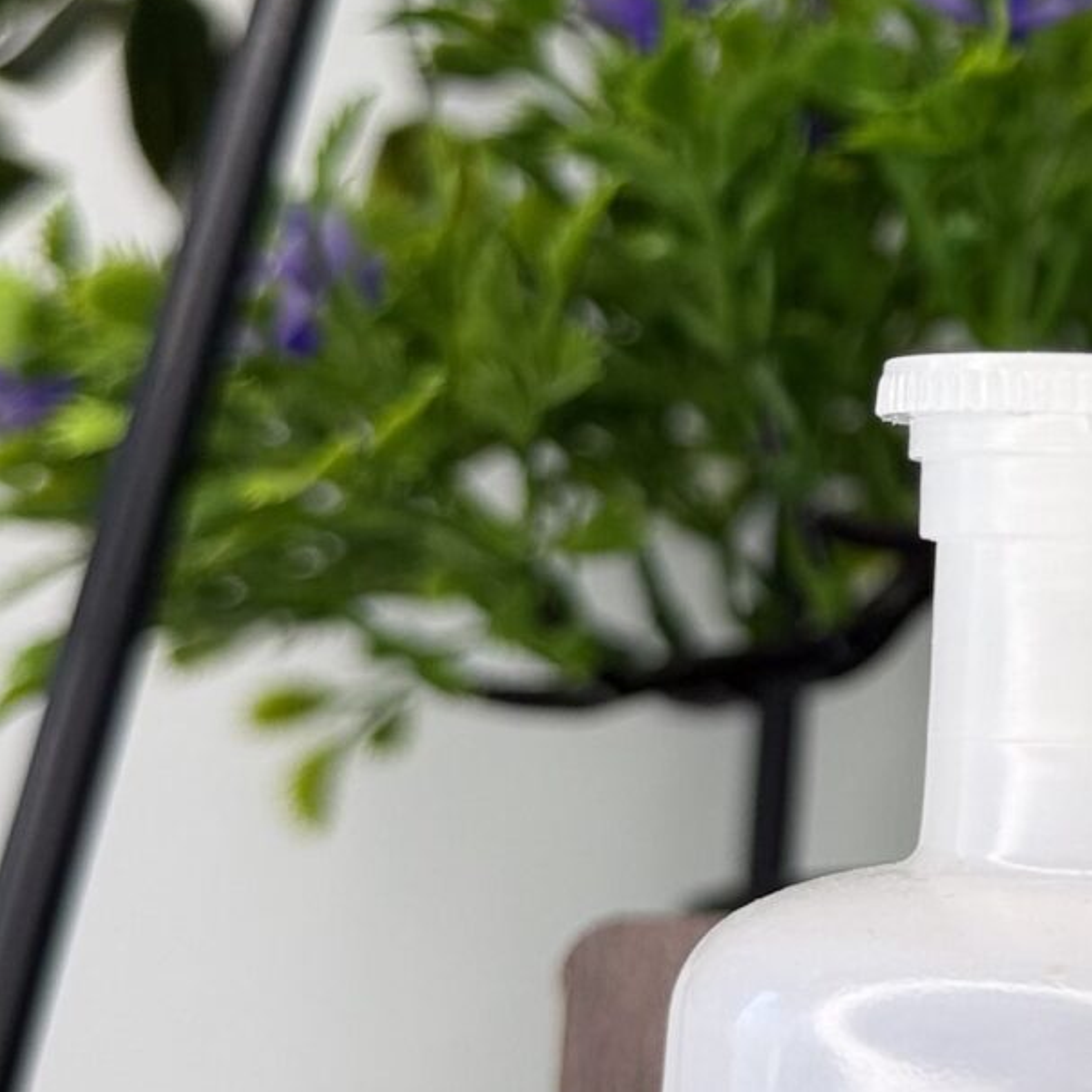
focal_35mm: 90
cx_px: 1360
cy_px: 270
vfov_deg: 19.2
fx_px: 3212
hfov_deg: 18.2
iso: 50
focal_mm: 6.76
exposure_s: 1/141
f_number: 1.78
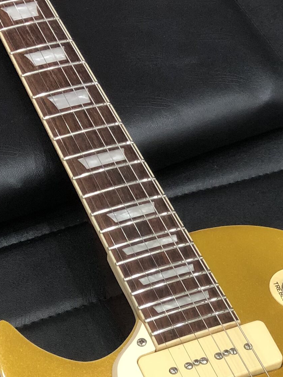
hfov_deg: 14.7
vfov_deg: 18.9
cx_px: 235
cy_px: 403
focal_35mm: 100
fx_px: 1090
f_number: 1.8
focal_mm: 4
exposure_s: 1/17
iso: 40
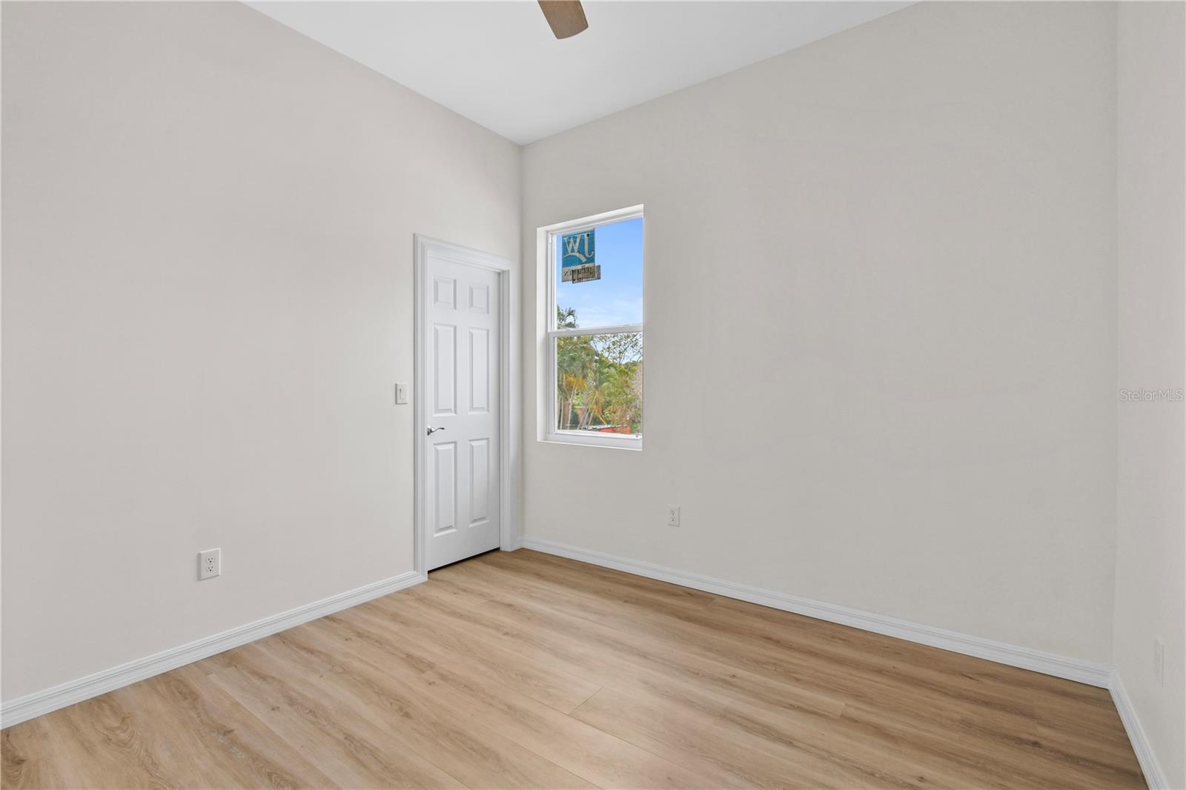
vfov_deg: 77.3
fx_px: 494
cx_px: 593
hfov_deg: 100.4
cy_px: 395
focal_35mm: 15
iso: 100
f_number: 7.1
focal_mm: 10
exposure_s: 1/30
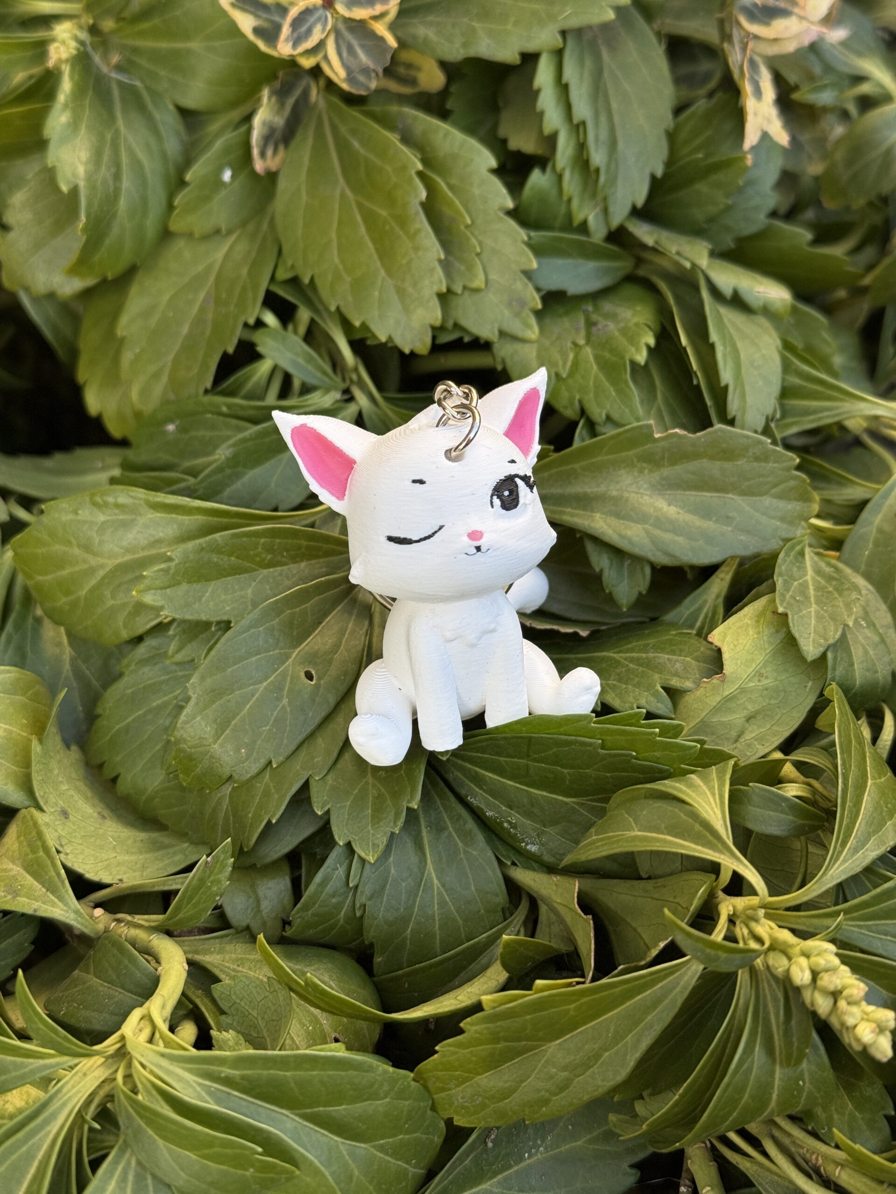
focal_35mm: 48
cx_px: 448
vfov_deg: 39.7
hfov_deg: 30.3
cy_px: 597
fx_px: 1657
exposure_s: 1/481
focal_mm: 6.76
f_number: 1.78
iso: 64
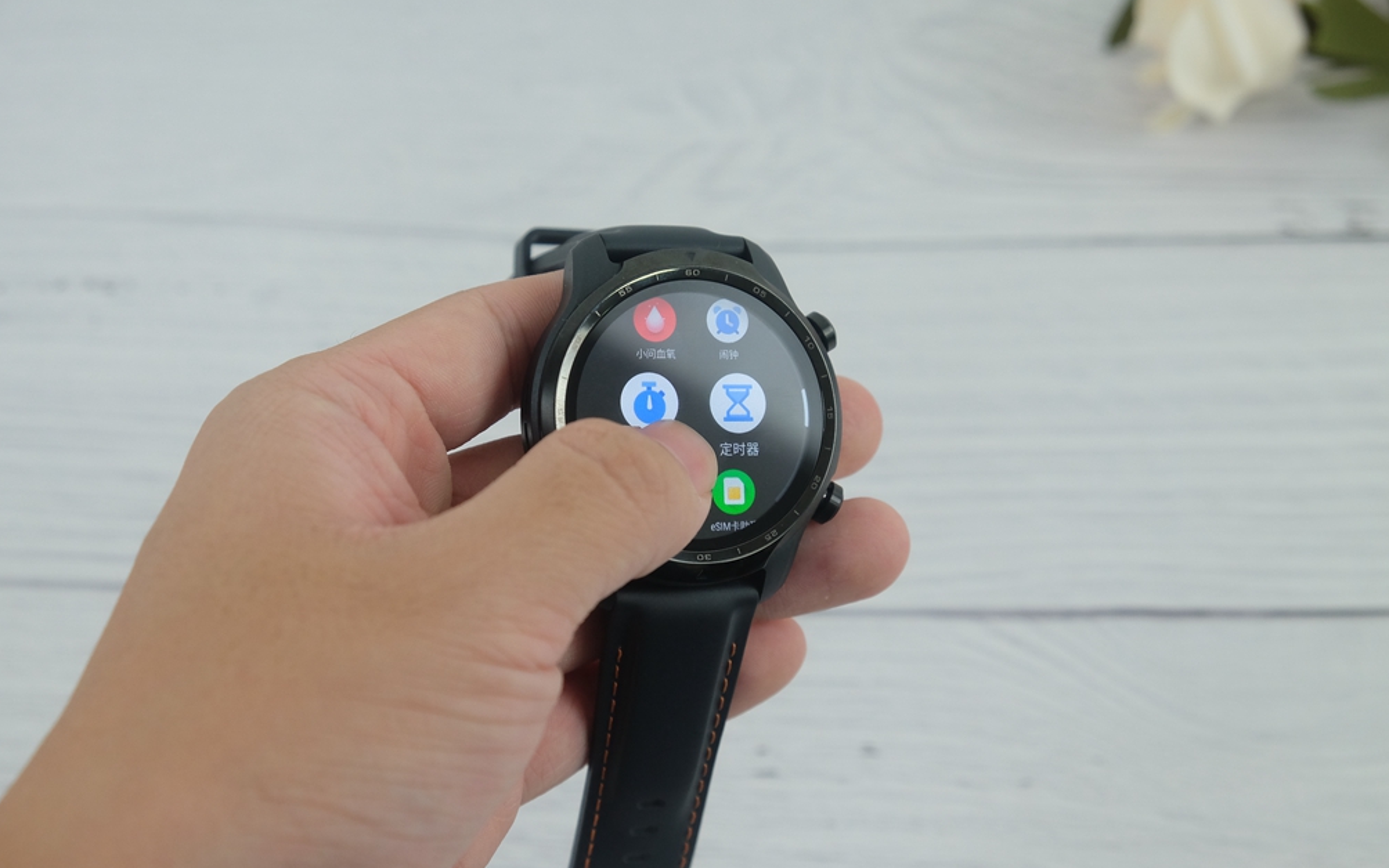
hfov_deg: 38.2
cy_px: 468
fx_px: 2007
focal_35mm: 53
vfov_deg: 24.4
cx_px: 690
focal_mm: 34.3
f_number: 5.6
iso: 800
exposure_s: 1/75
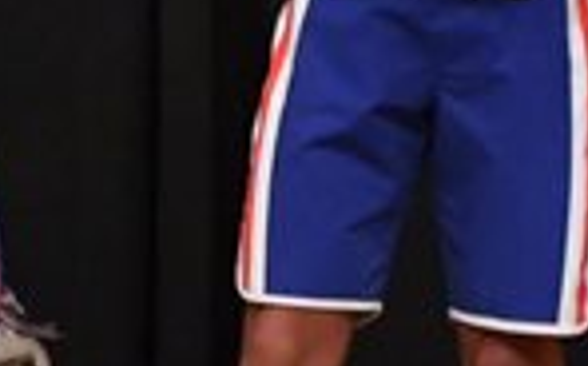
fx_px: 20529
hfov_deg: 1.6
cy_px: -24
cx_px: 308
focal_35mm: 1283
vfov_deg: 1.0
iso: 6400
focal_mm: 160
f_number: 5.6
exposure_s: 1/400
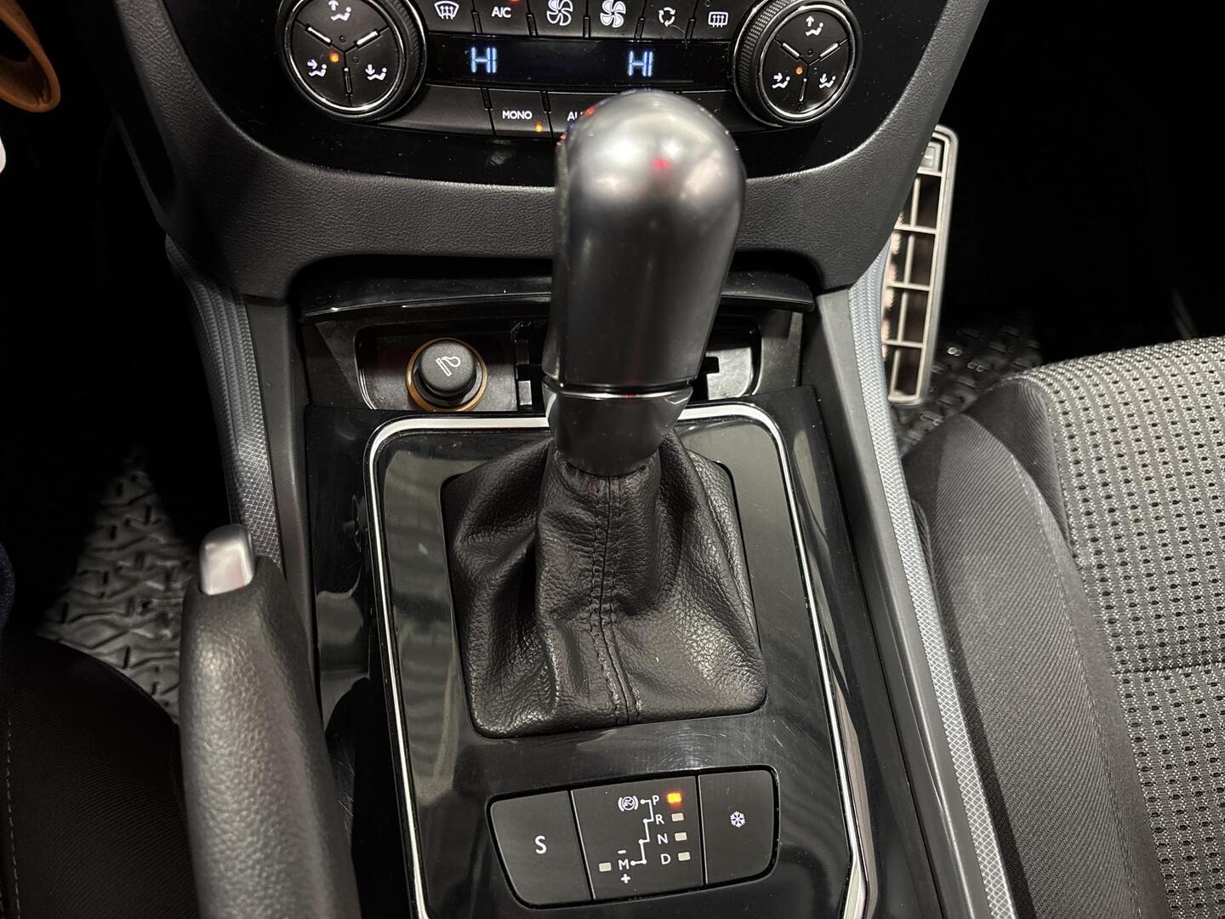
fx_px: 920
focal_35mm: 26
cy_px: 460
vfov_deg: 53.1
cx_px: 612
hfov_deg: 67.3
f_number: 1.6
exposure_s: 1/30
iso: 640
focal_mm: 5.96
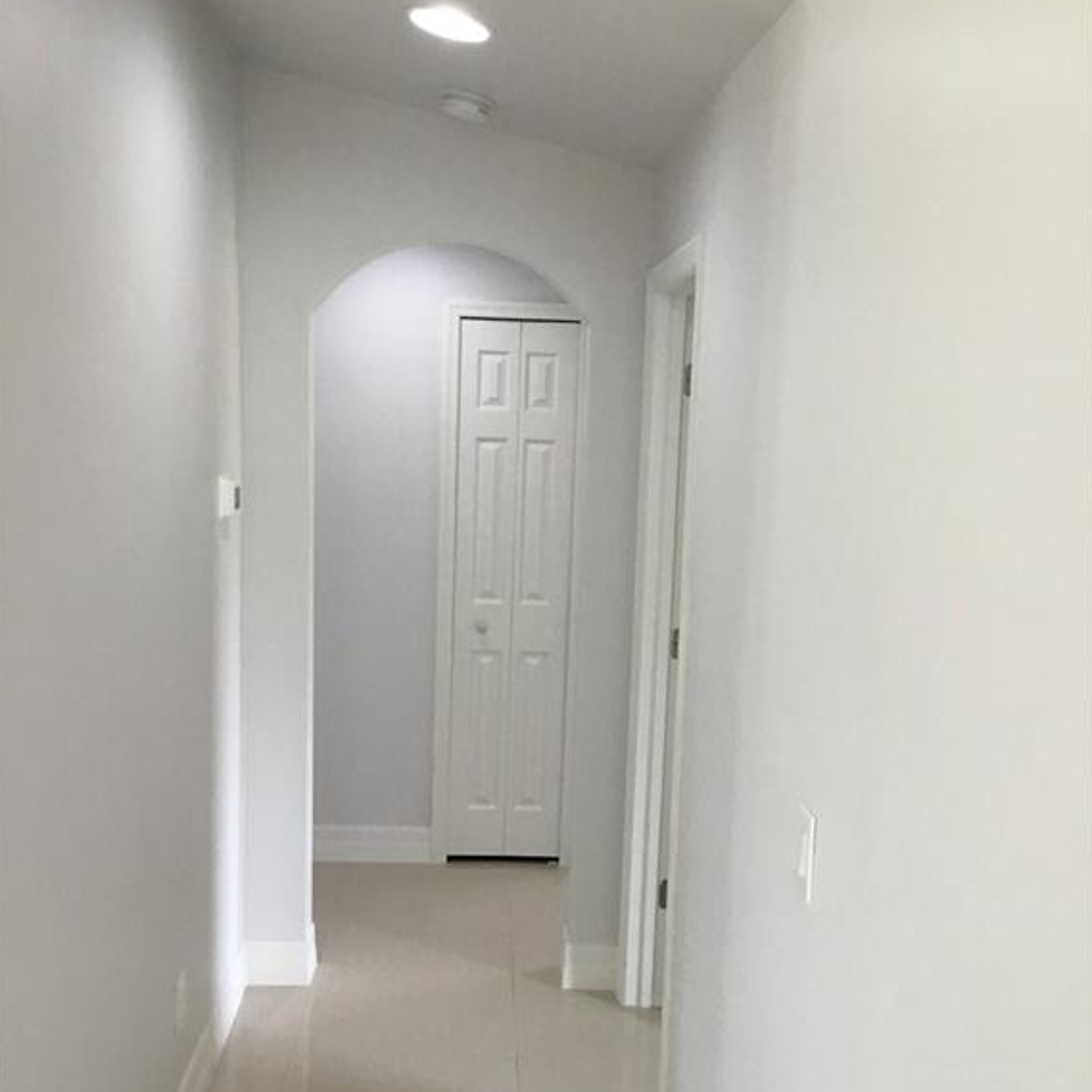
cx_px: 545
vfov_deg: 44.9
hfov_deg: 44.9
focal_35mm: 37
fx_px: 1321
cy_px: 593
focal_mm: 3.3
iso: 32
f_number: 2.4
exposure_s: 1/30
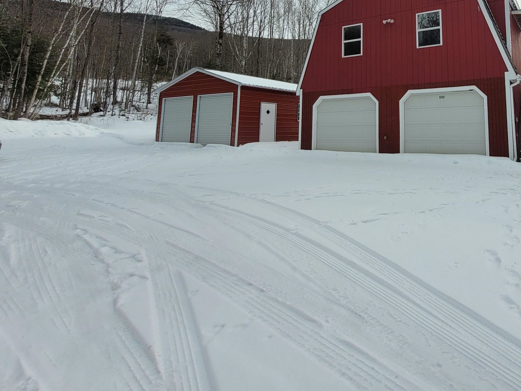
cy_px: 81
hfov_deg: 70.9
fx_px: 331
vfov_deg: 56.8
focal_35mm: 22
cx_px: 394
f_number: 2.2
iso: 40
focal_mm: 1.74
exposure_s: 1/1160
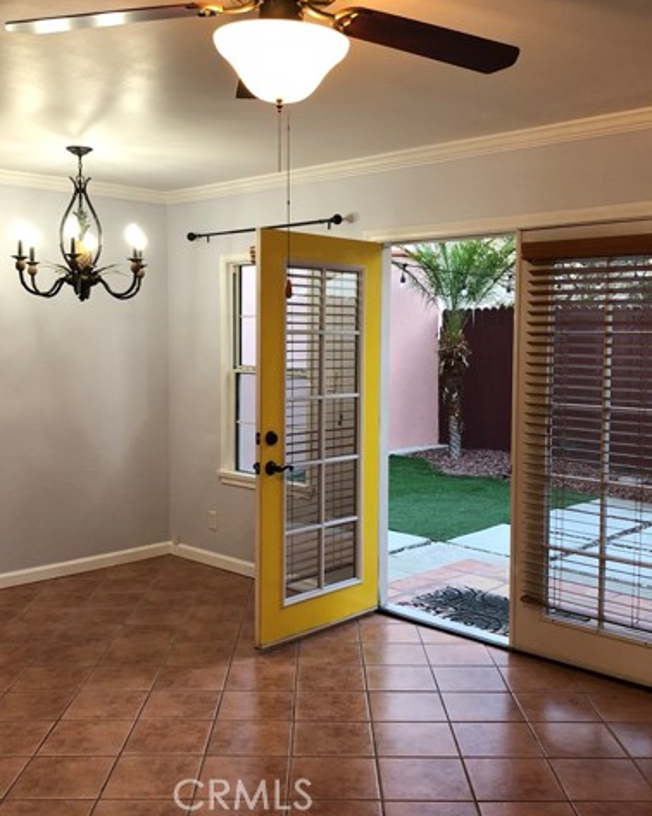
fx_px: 893
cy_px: 405
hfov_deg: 40.1
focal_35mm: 37
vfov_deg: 49.1
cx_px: 343
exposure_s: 1/17
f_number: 1.8
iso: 40
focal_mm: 3.99
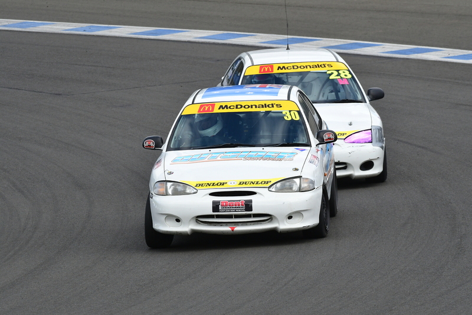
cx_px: 236
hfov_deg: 5.5
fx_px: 4915
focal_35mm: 375
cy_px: 158
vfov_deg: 3.7
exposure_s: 1/640
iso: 640
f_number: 10
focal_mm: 250
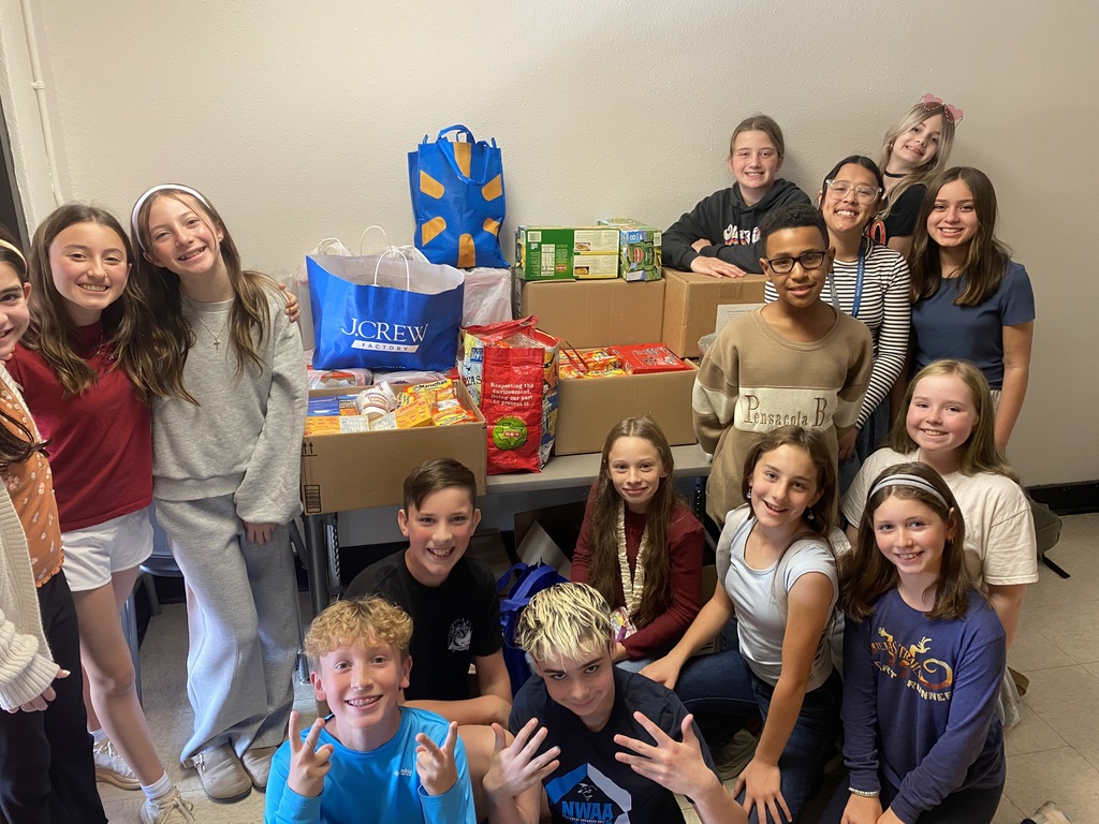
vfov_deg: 53.1
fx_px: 825
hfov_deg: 67.3
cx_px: 550
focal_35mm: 26
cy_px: 412
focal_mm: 4.25
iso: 200
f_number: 1.8
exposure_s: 1/60
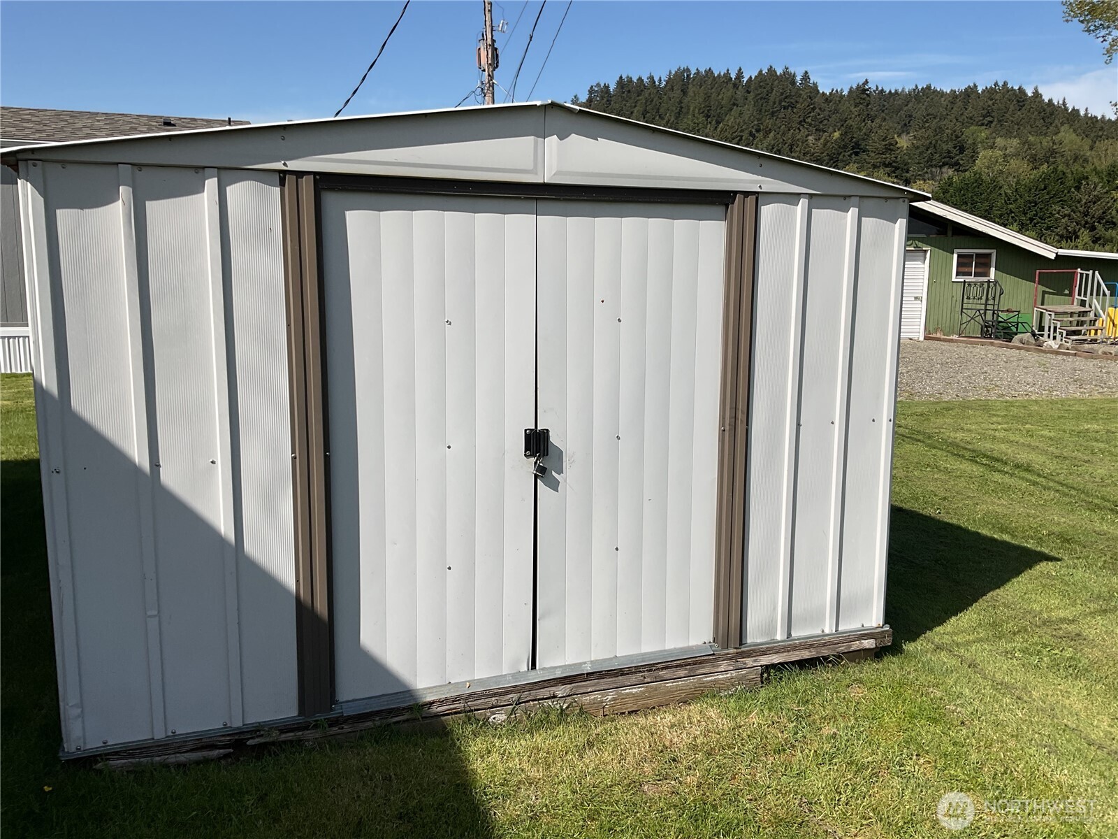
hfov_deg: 61.7
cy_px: 420
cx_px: 559
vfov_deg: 48.2
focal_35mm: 29
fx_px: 937
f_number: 1.8
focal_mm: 3
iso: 16
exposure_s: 1/2538
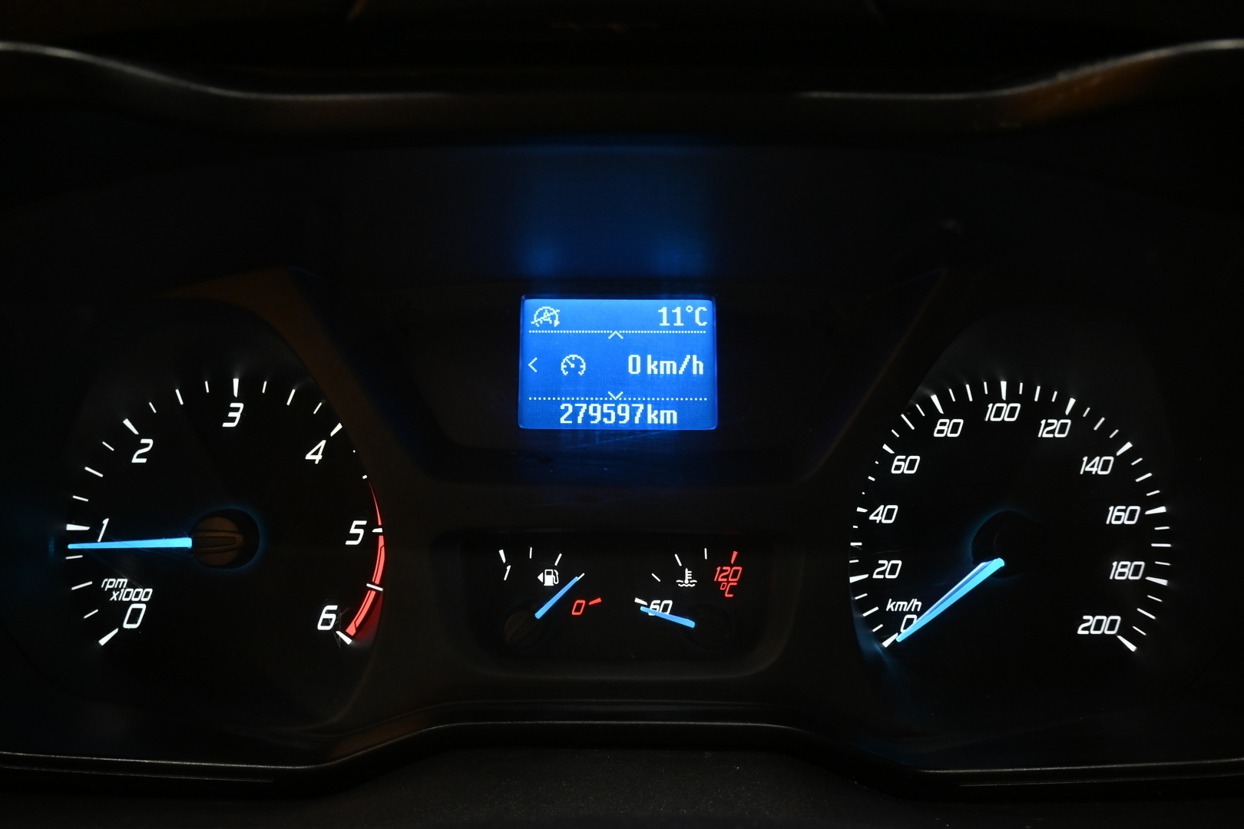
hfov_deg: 73.7
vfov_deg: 53.1
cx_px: 622
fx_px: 829
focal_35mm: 24
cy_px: 414
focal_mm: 16
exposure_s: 1/25
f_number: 5.6
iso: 1800
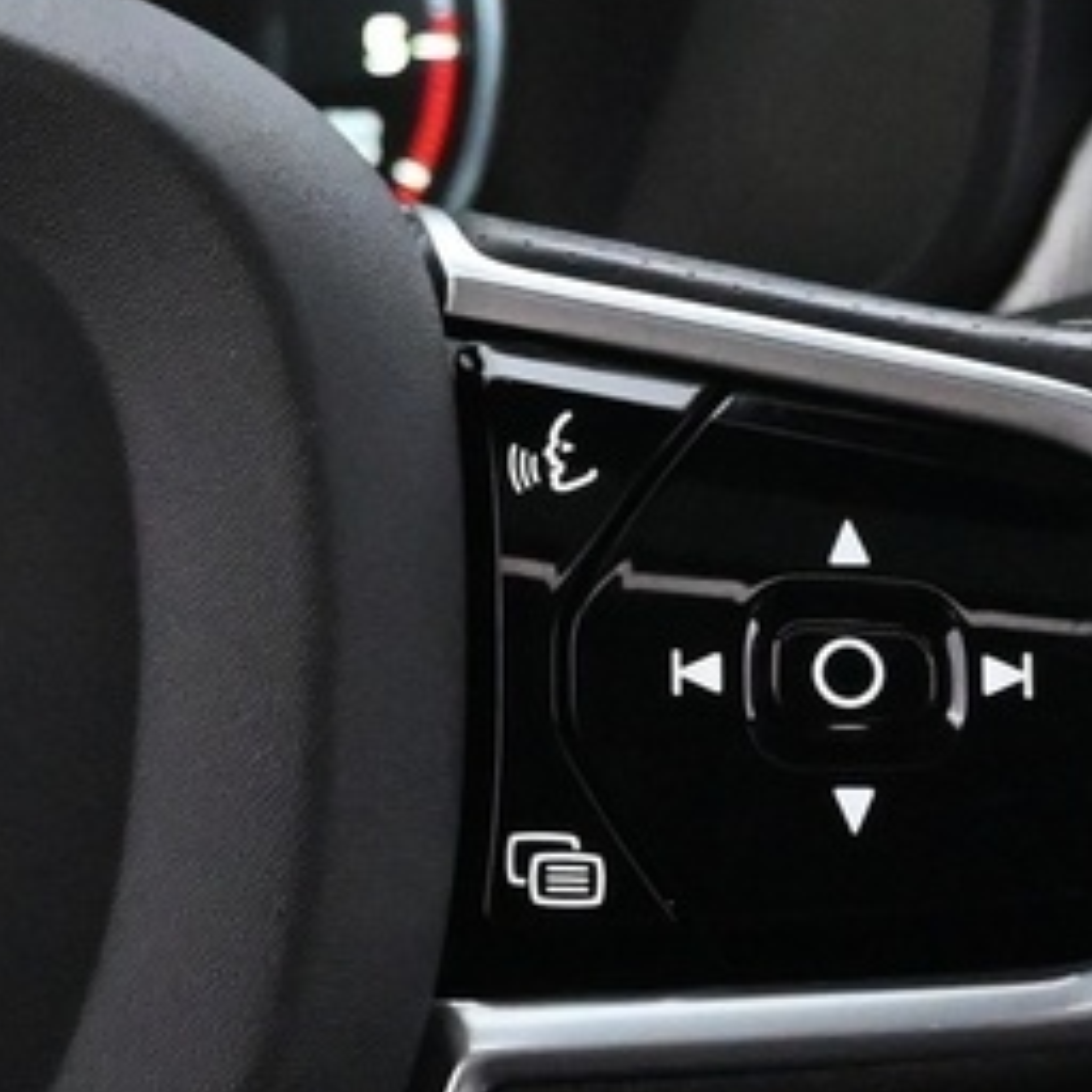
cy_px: 533
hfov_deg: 9.8
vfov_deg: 10.1
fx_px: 6187
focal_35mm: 173
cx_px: -529
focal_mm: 21.5
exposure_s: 1/30
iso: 4500
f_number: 4
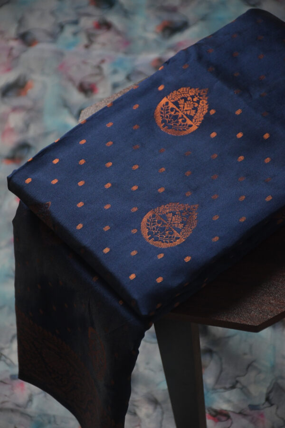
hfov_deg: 10.8
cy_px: 214
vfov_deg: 16.1
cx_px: 142
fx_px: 1508
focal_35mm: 127
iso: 2000
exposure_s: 1/160
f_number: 5.3
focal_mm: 85
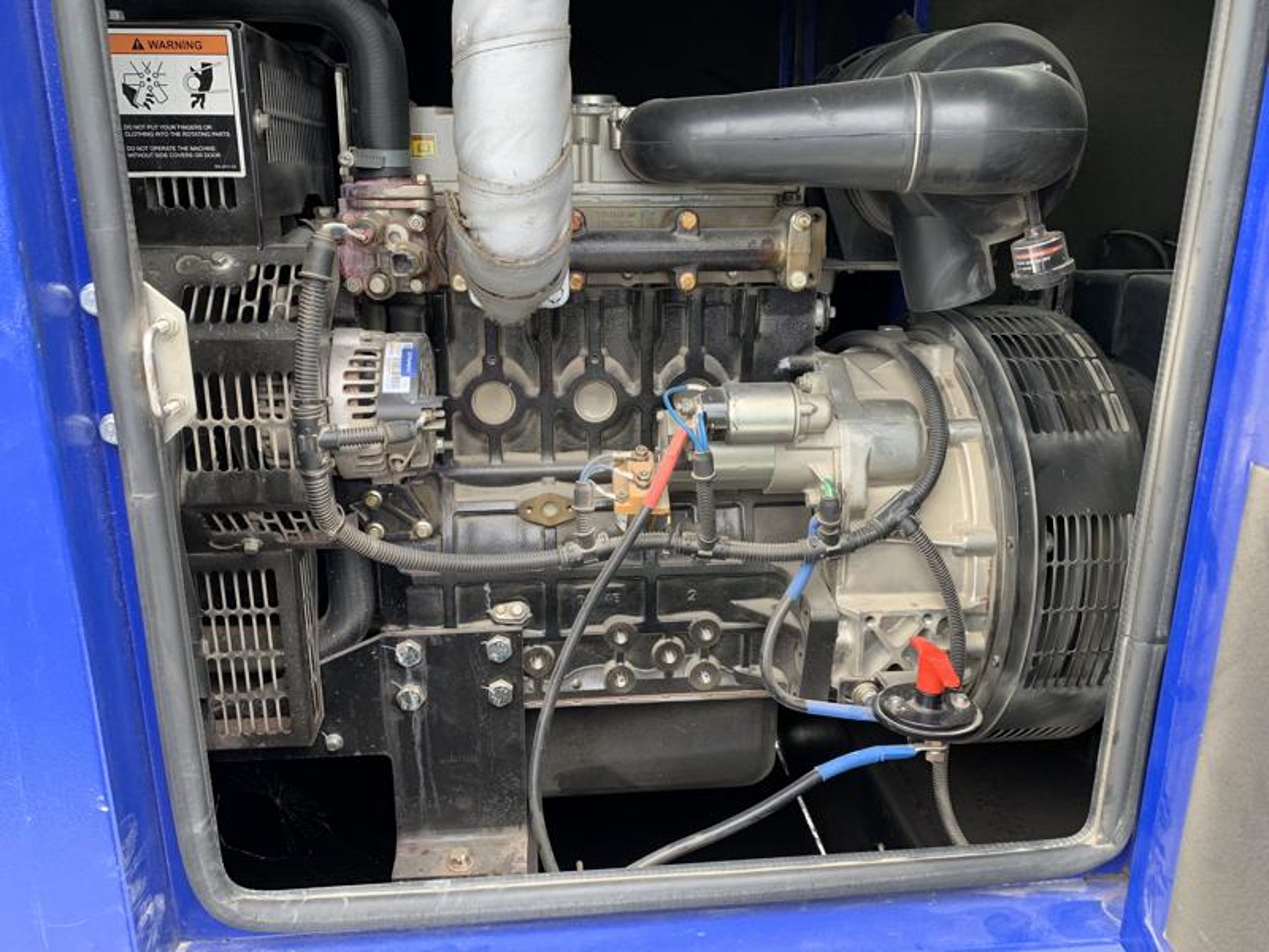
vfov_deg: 53.1
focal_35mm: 26
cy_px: 476
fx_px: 953
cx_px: 634
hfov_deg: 67.3
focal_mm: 4.25
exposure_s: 1/122
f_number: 1.8
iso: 32
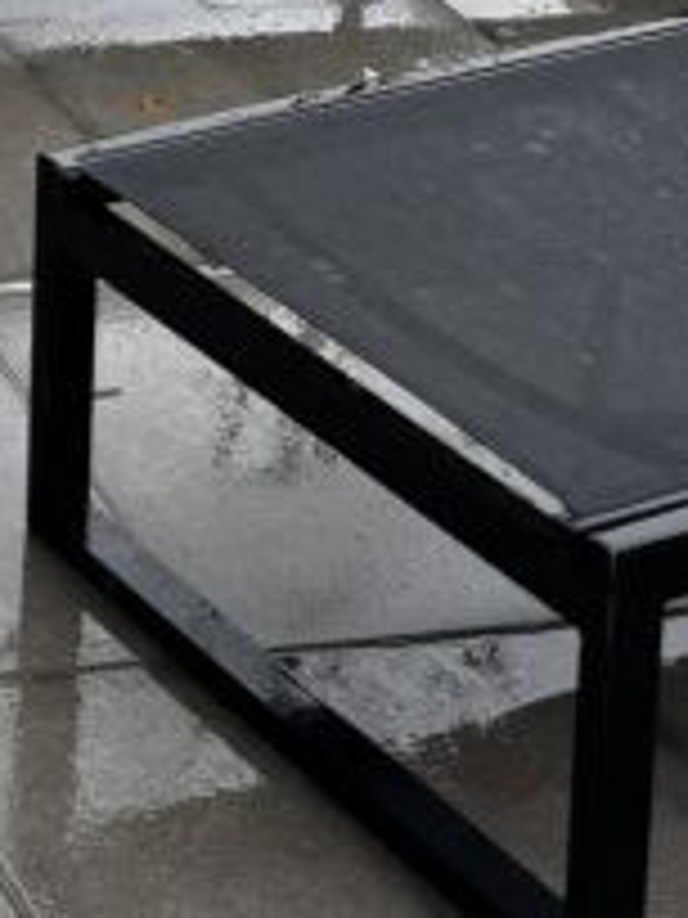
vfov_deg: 14.8
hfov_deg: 11.3
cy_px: -810
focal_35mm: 113
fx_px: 2995
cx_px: -868
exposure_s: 1/488
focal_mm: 6.76
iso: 80
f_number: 1.78
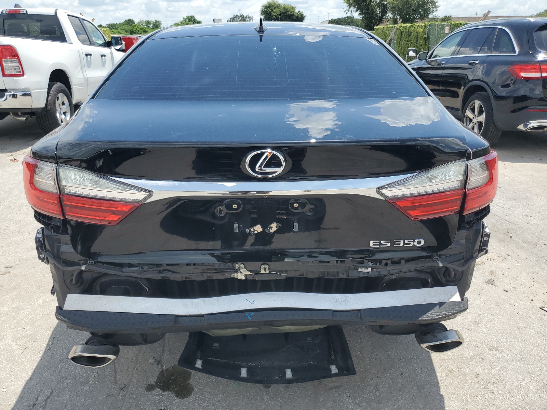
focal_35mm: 26
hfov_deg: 67.3
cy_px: 205
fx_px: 411
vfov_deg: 53.1
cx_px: 274
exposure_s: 1/2500
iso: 50
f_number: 1.5
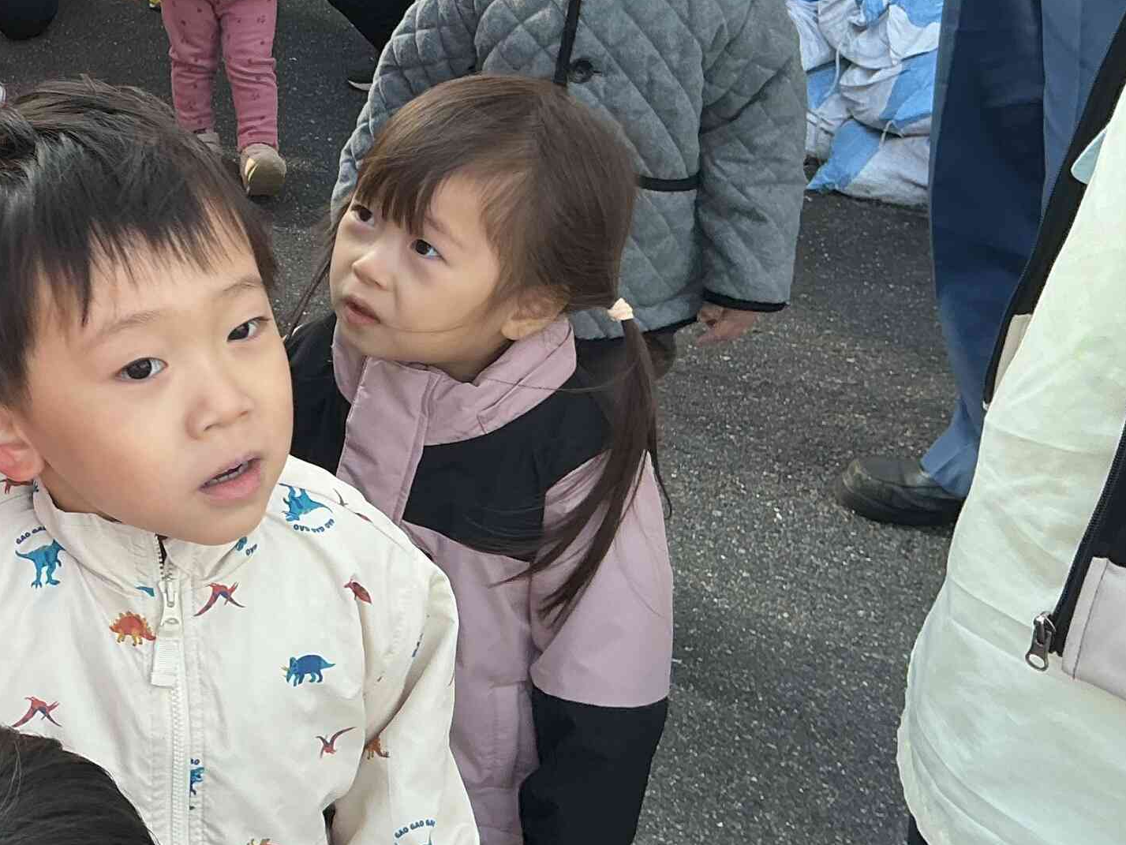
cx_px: 30
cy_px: 286
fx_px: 1920
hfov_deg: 30.6
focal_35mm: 59
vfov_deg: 24.7
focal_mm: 3
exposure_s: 1/134
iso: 16
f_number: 1.8
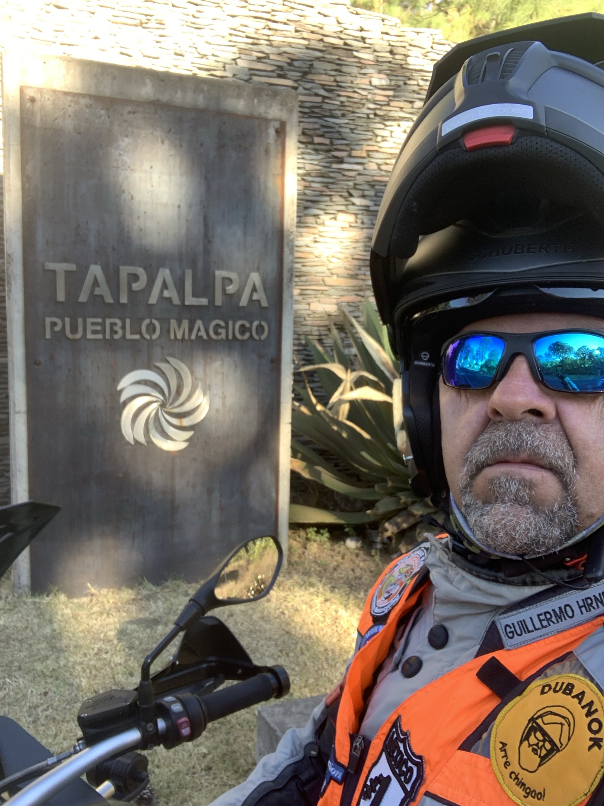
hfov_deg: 44.2
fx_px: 744
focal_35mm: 32
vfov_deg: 56.8
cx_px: 302
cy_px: 403
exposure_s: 1/110
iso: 64
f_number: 2.2
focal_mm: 2.87
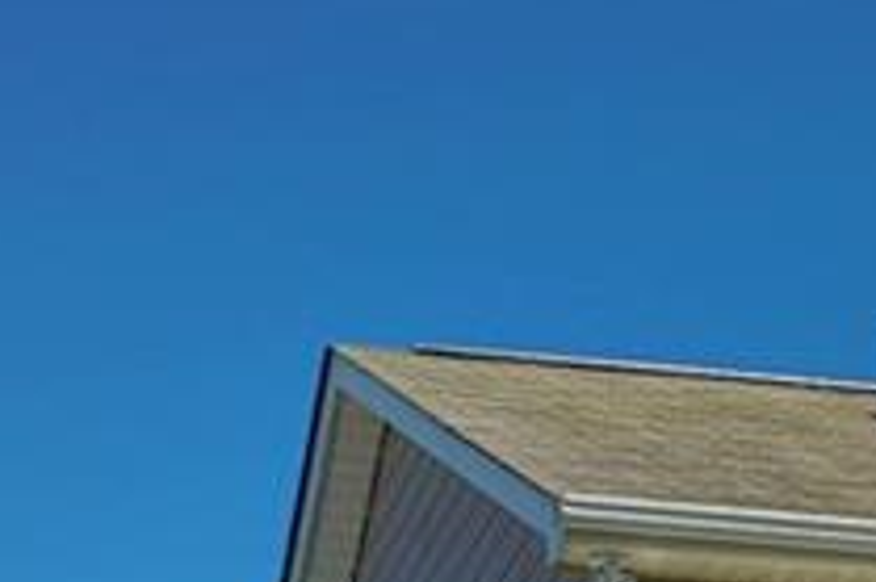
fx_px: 3453
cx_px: 1509
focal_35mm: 142
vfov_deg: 8.8
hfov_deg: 13.2
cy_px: 1336
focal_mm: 29
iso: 160
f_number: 6.3
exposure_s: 1/1250
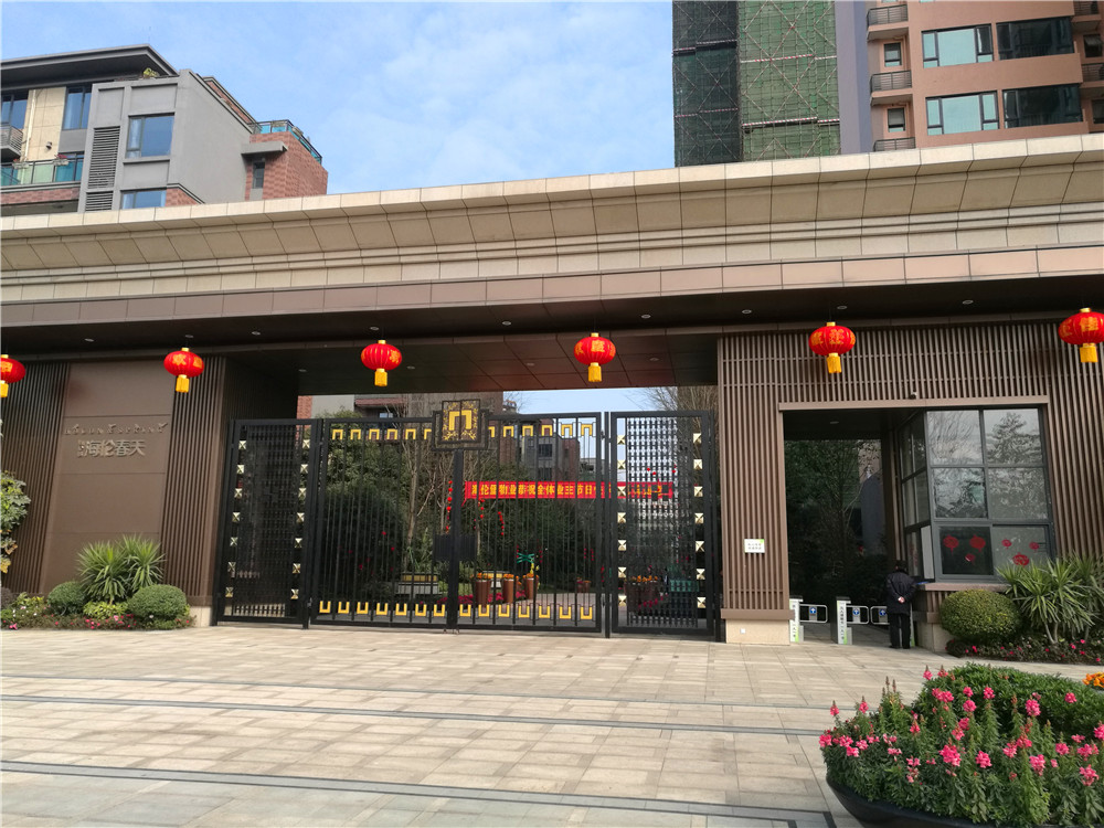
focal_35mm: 27
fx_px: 861
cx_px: 552
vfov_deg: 51.4
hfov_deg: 65.3
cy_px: 414
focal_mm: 4.04
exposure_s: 1/551
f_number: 2
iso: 50
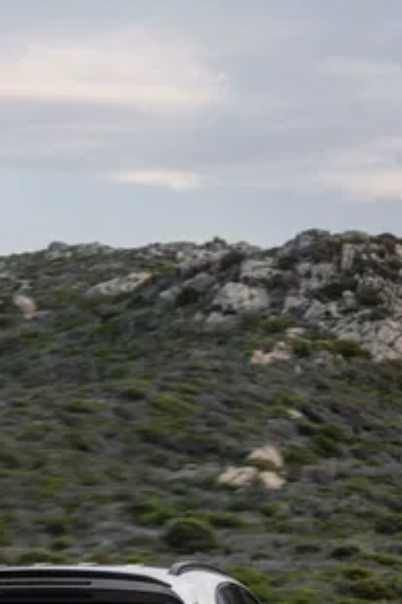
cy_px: 536
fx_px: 2784
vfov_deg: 12.3
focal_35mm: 166
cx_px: 45
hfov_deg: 8.2
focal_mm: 90
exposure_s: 1
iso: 100
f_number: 22
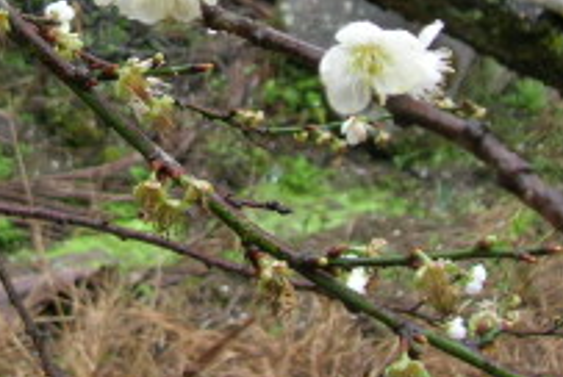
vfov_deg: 15.0
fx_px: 1394
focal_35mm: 89
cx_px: 119
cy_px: -47
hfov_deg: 22.5
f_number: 2.9
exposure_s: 1/41.8
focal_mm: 5.7
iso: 50
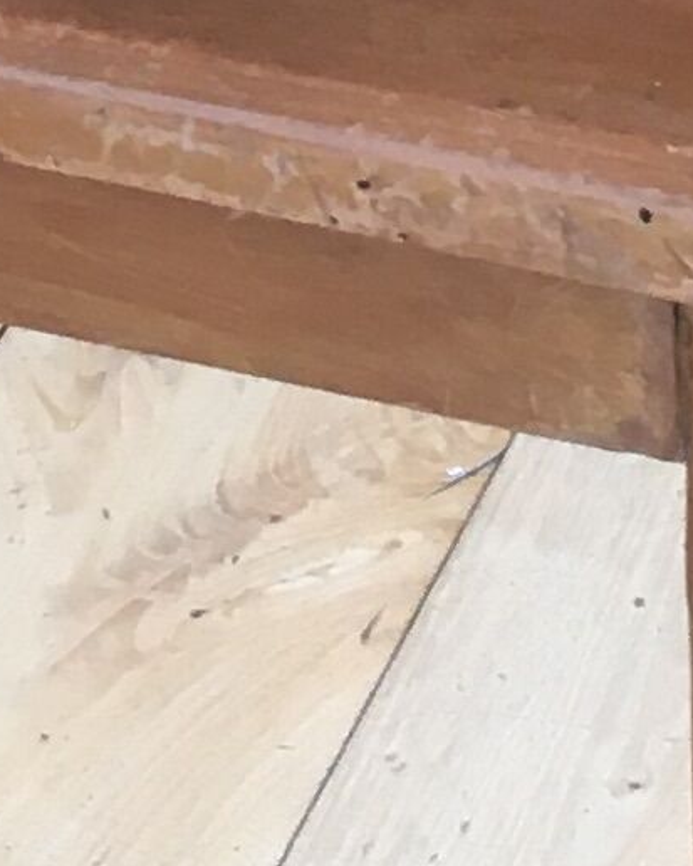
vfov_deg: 8.3
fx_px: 5664
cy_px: -920
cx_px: -279
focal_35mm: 221
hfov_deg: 6.9
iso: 32
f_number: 2.2
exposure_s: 1/33
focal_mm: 4.15
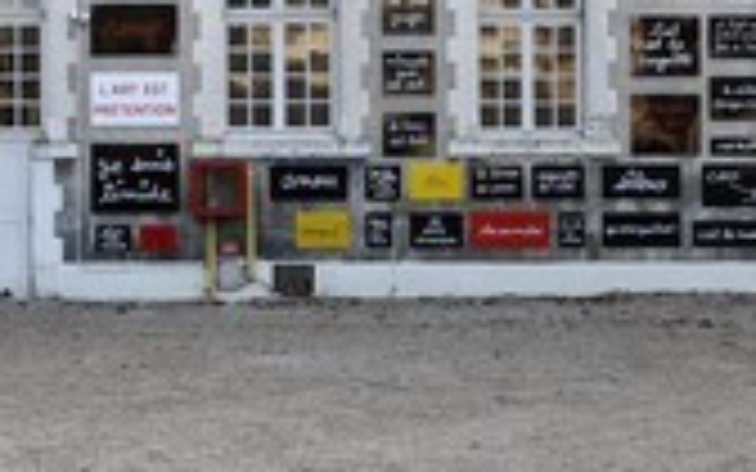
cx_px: 63
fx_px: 1525
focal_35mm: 74
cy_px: -126
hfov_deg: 26.8
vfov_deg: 16.7
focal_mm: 29
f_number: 5.6
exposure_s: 1/125
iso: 200
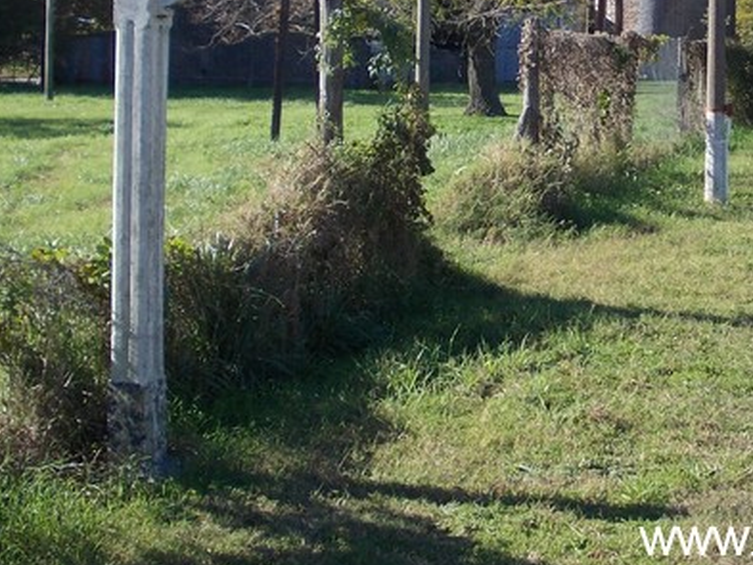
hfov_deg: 25.9
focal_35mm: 74
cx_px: 579
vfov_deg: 19.6
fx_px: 1610
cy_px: 59
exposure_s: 1/160
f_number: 6.2
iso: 80
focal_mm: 5.3
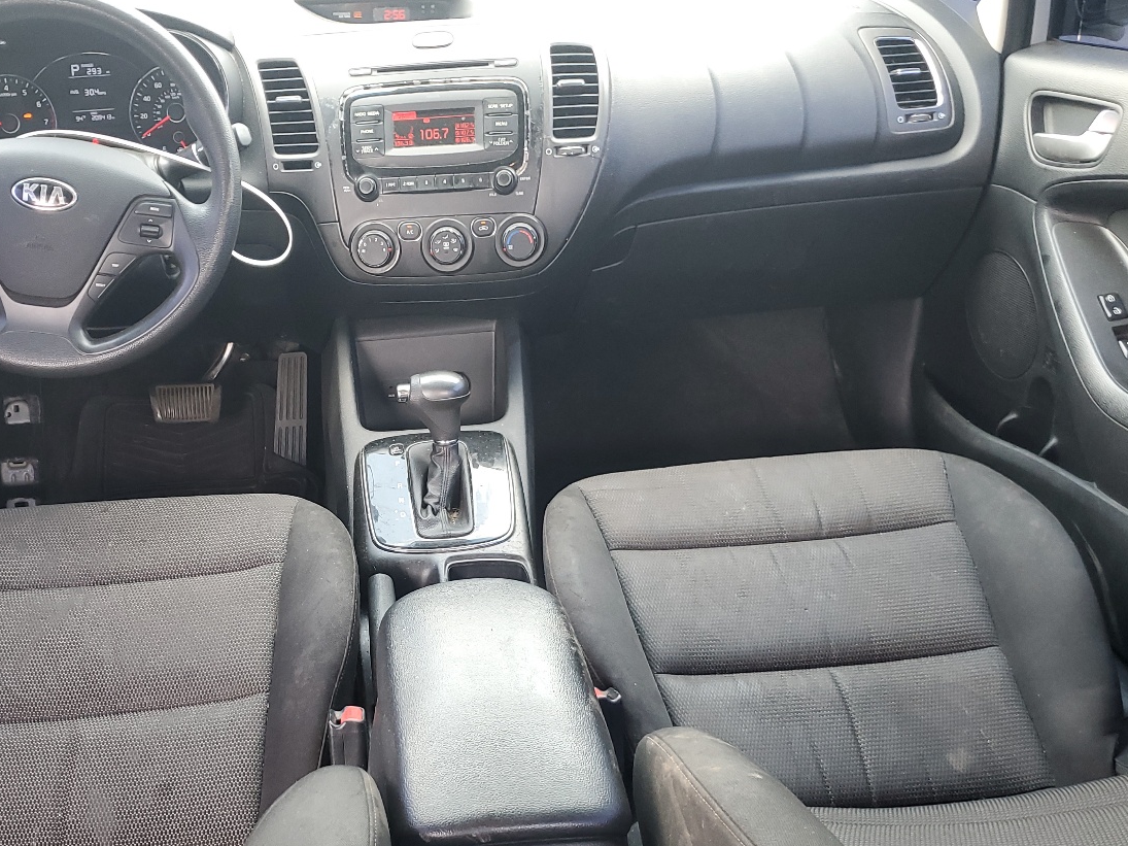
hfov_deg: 48.5
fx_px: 1238
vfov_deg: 37.1
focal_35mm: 38
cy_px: 598
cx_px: 414
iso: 67
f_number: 1.5
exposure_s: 1/60.2
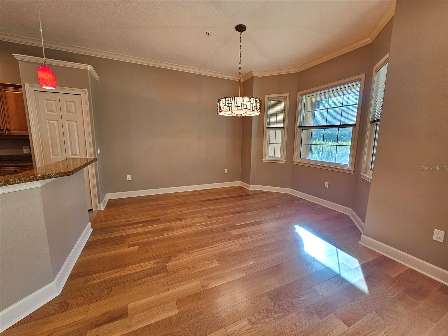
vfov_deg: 89.9
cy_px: 168
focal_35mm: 13
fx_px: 168
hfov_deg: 106.2
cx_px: 224
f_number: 2.2
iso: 160
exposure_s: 1/60
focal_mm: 2.2
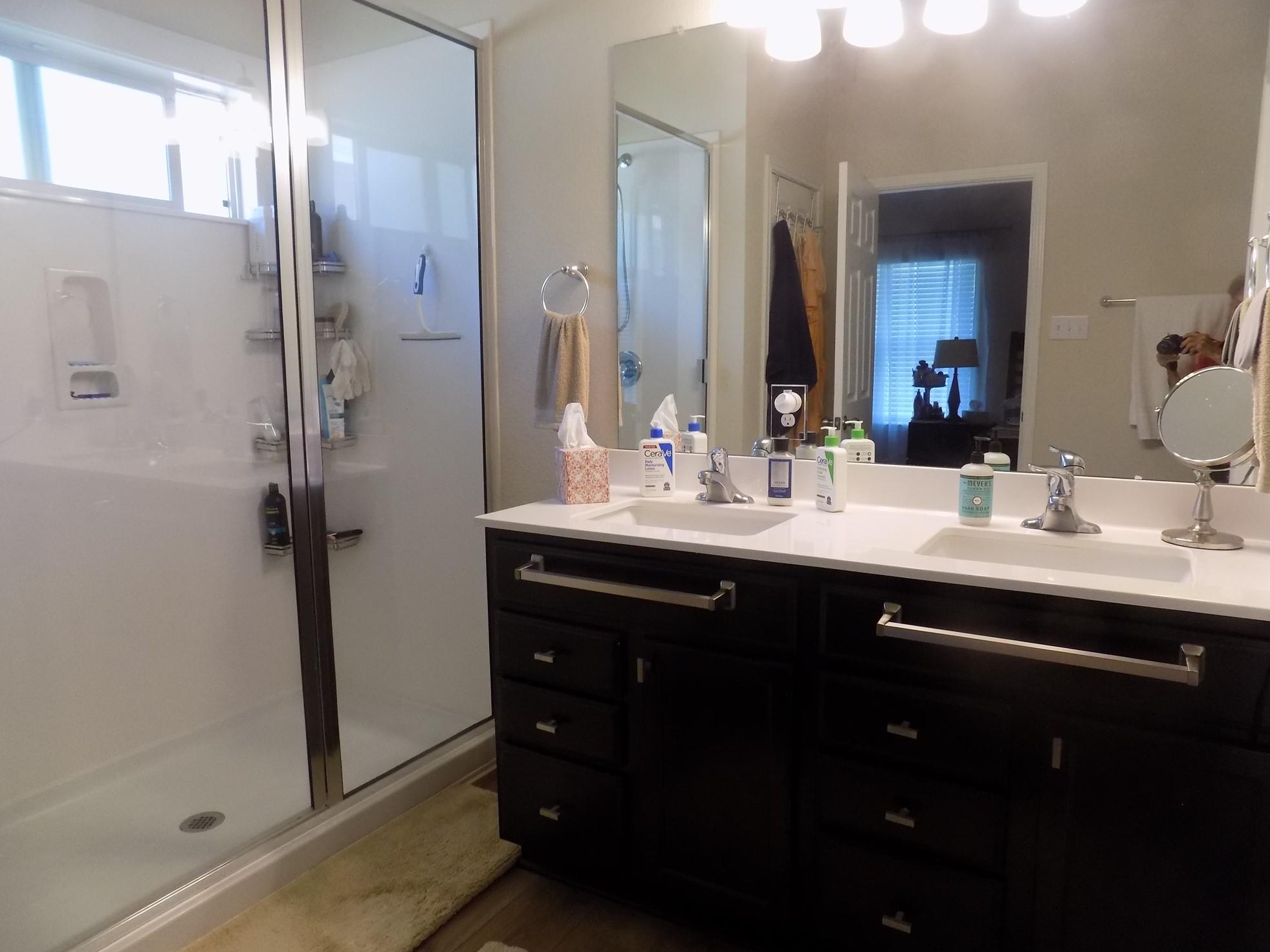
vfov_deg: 56.8
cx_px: 631
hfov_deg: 71.6
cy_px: 464
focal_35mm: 24
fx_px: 880
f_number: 3.1
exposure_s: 1/30
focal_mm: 4
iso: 200
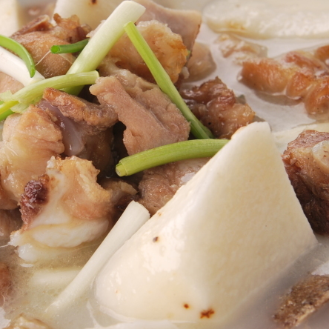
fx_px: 1581
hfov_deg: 11.8
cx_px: 63
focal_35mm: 147
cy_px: 148
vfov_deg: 11.9
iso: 100
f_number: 9
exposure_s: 1/160
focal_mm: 50
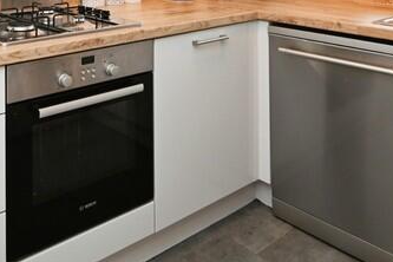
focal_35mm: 43
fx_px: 469
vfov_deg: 26.8
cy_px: -70
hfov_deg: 43.6
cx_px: 87
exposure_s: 1/60
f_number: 4
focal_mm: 14
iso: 560
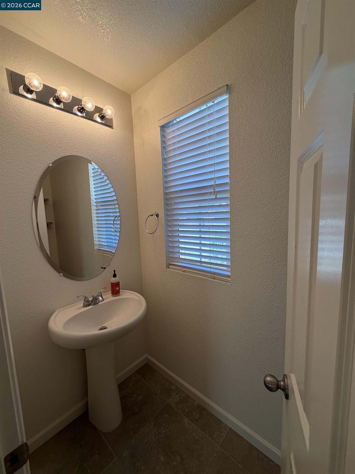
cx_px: 178
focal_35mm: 14
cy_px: 237
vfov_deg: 102.1
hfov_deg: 85.7
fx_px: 191
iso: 125
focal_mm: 2.22
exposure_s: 1/120
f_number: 2.2
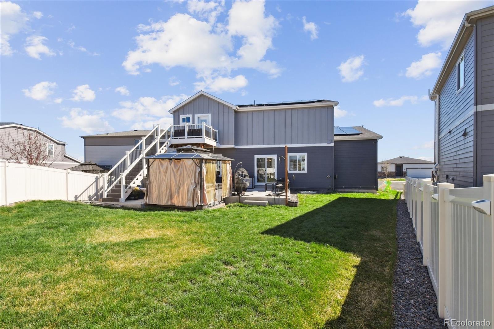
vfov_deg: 77.3
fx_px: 206
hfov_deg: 100.4
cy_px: 164
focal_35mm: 15
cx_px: 247
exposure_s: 1/400
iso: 400
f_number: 11
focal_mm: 10
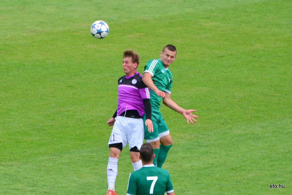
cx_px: 146
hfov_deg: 4.6
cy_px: 98
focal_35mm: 450
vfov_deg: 3.1
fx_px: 3648
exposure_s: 1/2000
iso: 640
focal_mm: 300
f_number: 5.6
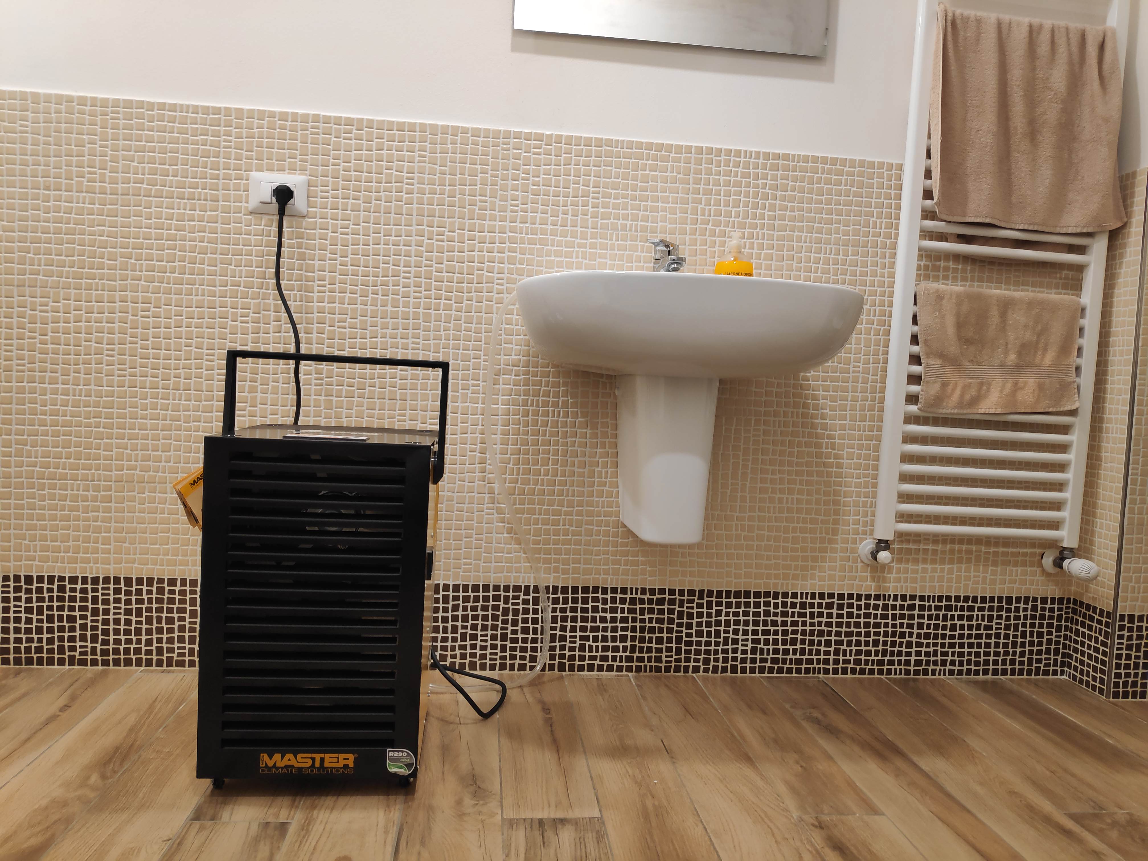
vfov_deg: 66.0
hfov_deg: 81.7
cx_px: 574
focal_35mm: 20
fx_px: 663
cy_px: 430
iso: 343
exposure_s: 1/50
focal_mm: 3.94
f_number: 1.9
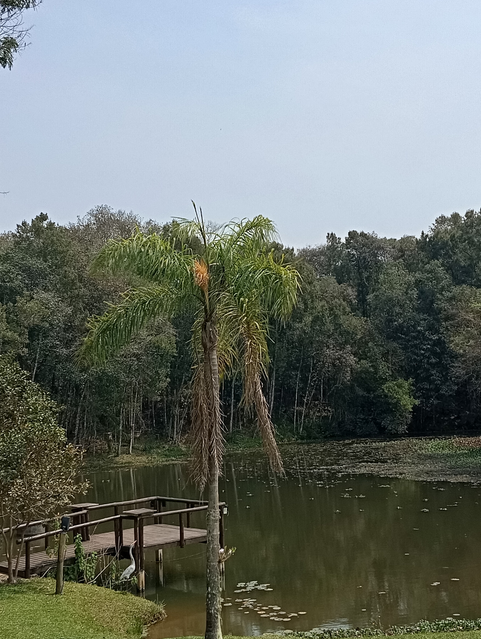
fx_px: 906
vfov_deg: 38.8
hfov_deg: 29.7
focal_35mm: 49
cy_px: 289
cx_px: 240
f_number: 1.8
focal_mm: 4.22
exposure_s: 1/951
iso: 107
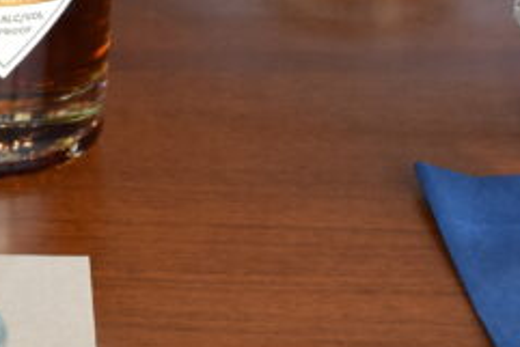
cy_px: -64
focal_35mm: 153
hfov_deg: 12.5
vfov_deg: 8.9
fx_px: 2211
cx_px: -343
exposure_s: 1/125
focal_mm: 24
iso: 360
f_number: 5.6
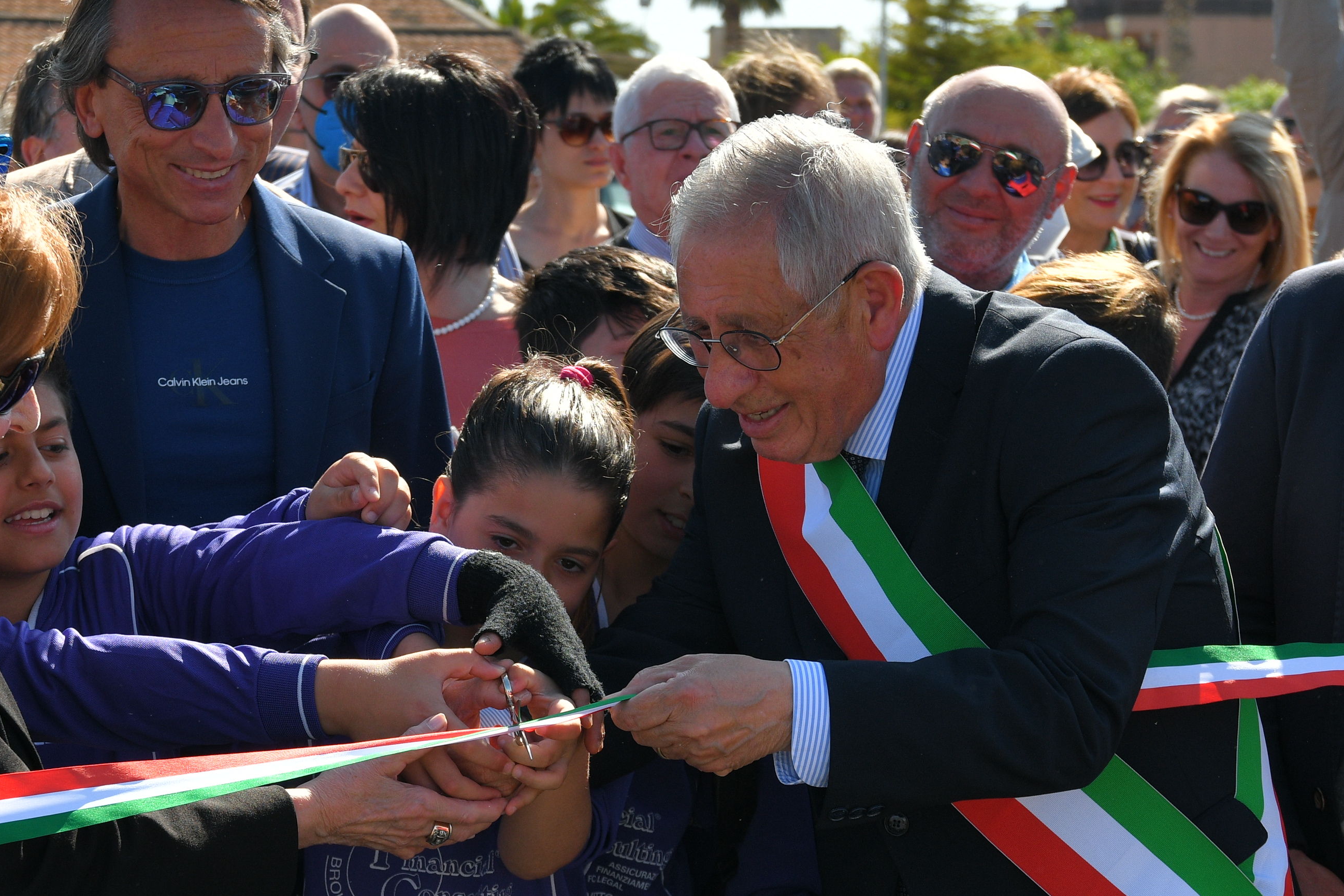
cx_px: 457
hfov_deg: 19.4
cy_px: 658
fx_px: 3920
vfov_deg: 13.0
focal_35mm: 105
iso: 200
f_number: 5
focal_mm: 44
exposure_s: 1/800
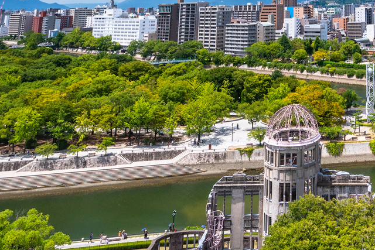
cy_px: -126
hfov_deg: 36.6
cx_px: 351
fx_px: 521
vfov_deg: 22.2
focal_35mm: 50
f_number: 8
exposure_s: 1/200
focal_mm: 16
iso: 250
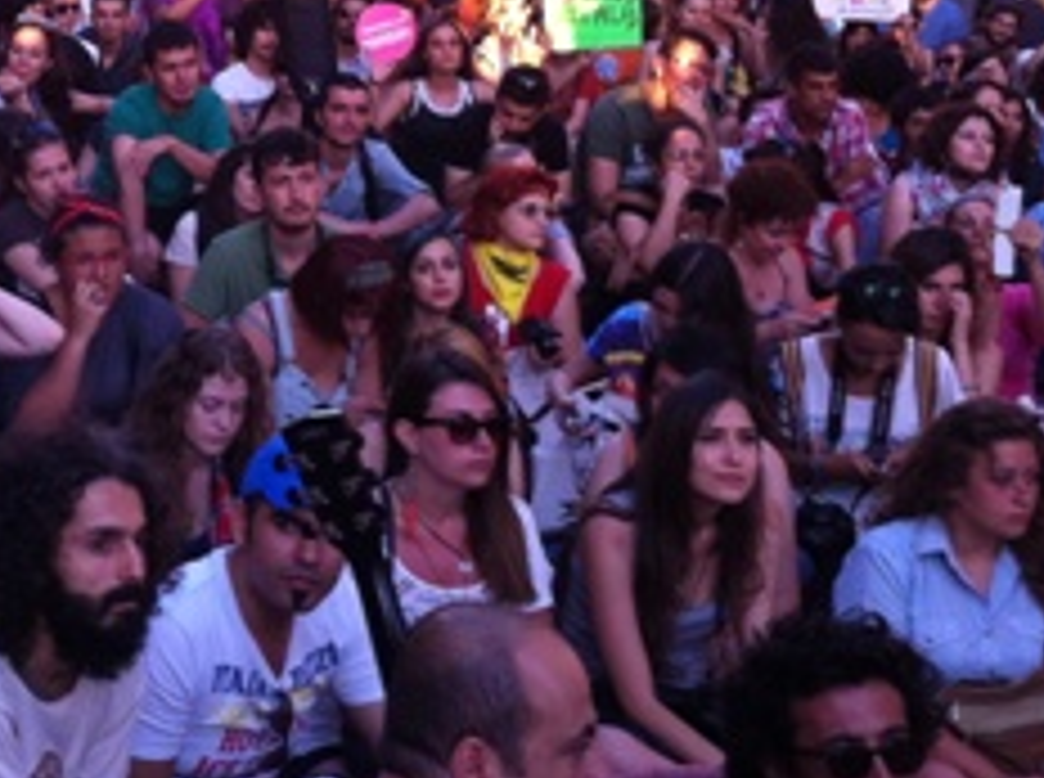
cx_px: 108
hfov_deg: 23.0
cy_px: 29
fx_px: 2498
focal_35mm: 83
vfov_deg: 17.4
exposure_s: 1/60
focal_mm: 3.85
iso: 100
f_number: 2.8
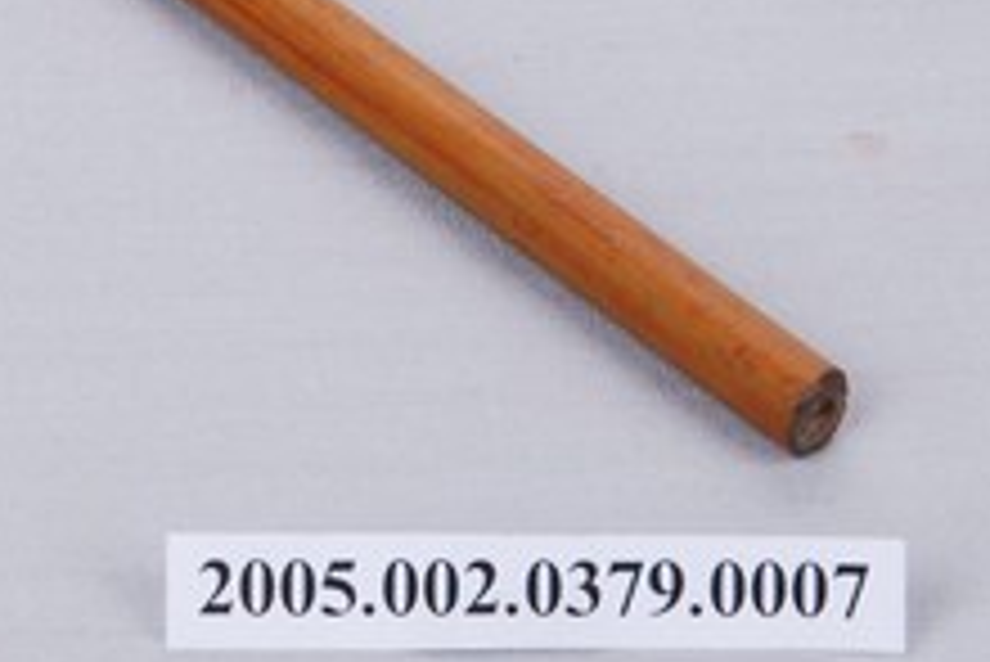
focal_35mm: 305
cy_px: -149
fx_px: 8393
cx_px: 9
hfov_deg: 6.7
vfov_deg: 4.5
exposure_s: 1/80
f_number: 20
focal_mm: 70
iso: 100
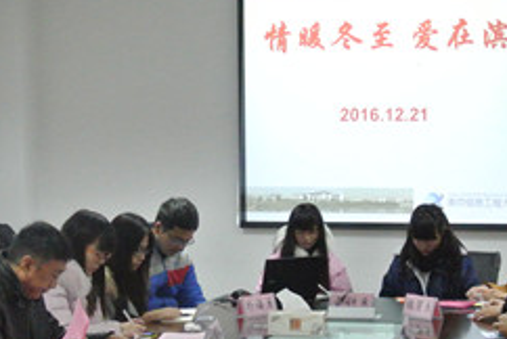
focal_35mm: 95
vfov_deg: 14.4
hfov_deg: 21.4
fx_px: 1340
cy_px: 275
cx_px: 247
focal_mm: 16.9
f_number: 4.5
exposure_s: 1/60
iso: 2000
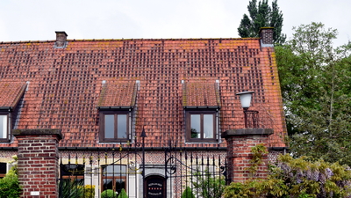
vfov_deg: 18.0
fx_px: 614
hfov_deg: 31.7
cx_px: 132
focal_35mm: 66
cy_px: 168
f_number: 10
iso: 400
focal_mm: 28
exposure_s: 1/320
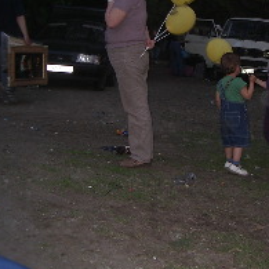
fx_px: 580
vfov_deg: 25.9
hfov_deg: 25.2
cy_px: 87
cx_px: 247
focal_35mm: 66
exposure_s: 1/60
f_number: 2.6
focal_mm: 5.8
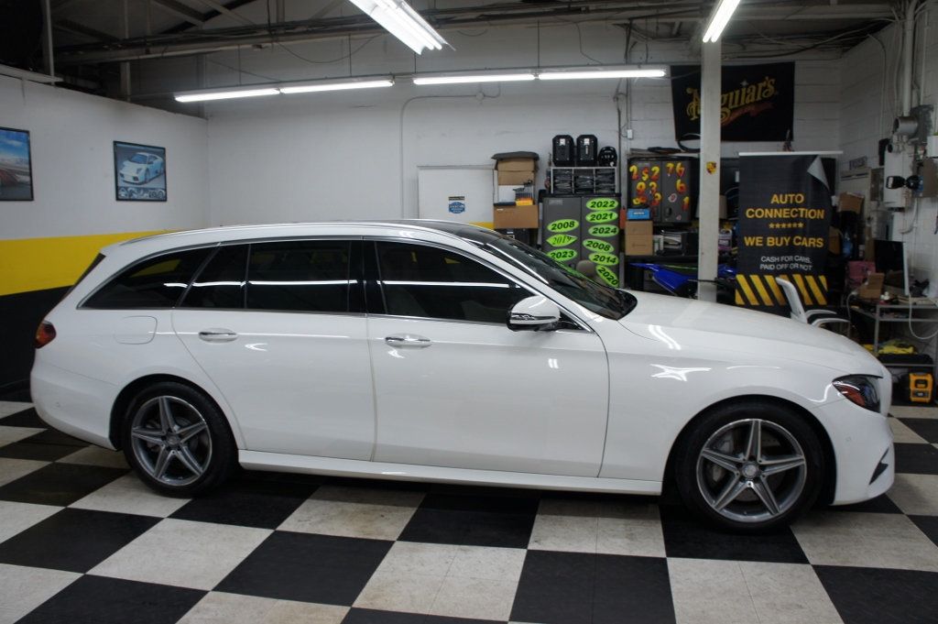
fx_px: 703
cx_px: 469
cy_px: 312
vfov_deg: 47.9
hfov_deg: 67.4
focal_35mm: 27
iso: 200
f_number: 4
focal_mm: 18
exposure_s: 1/40
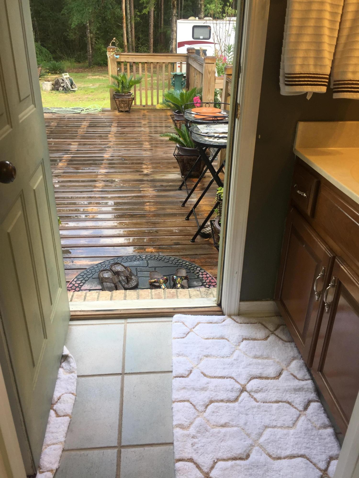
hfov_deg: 48.2
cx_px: 180
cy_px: 239
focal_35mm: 29
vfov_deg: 61.7
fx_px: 401
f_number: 2.2
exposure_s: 1/60
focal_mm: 4.15
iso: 32
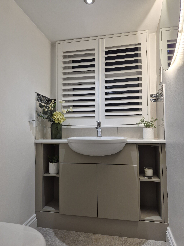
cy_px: 123
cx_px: 92
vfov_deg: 73.9
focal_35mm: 23
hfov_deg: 58.9
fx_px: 163
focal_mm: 5.4
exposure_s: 1/100
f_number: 1.8
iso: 64
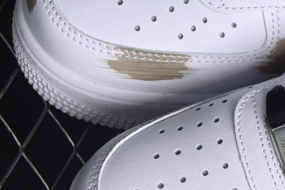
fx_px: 2138
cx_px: 397
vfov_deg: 5.1
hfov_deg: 7.5
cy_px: 40
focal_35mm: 270
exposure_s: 1/80
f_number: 7.1
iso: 160
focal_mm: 50
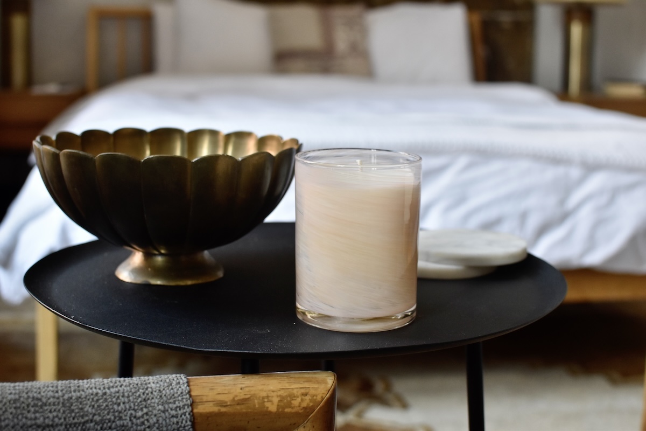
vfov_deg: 25.8
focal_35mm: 52
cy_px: 216
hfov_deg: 37.9
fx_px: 942
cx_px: 323
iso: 1000
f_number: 5
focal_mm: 35
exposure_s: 1/80
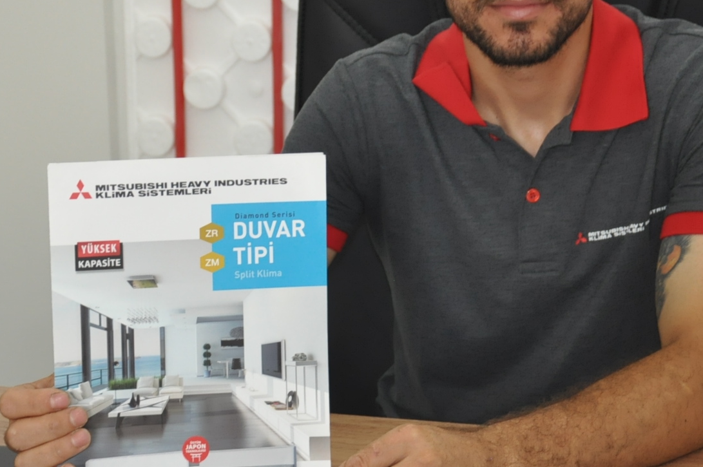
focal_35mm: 112
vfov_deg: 12.2
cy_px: 184
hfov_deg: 18.3
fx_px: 2185
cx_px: 344
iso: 800
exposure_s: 1/80
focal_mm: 38
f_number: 4.5
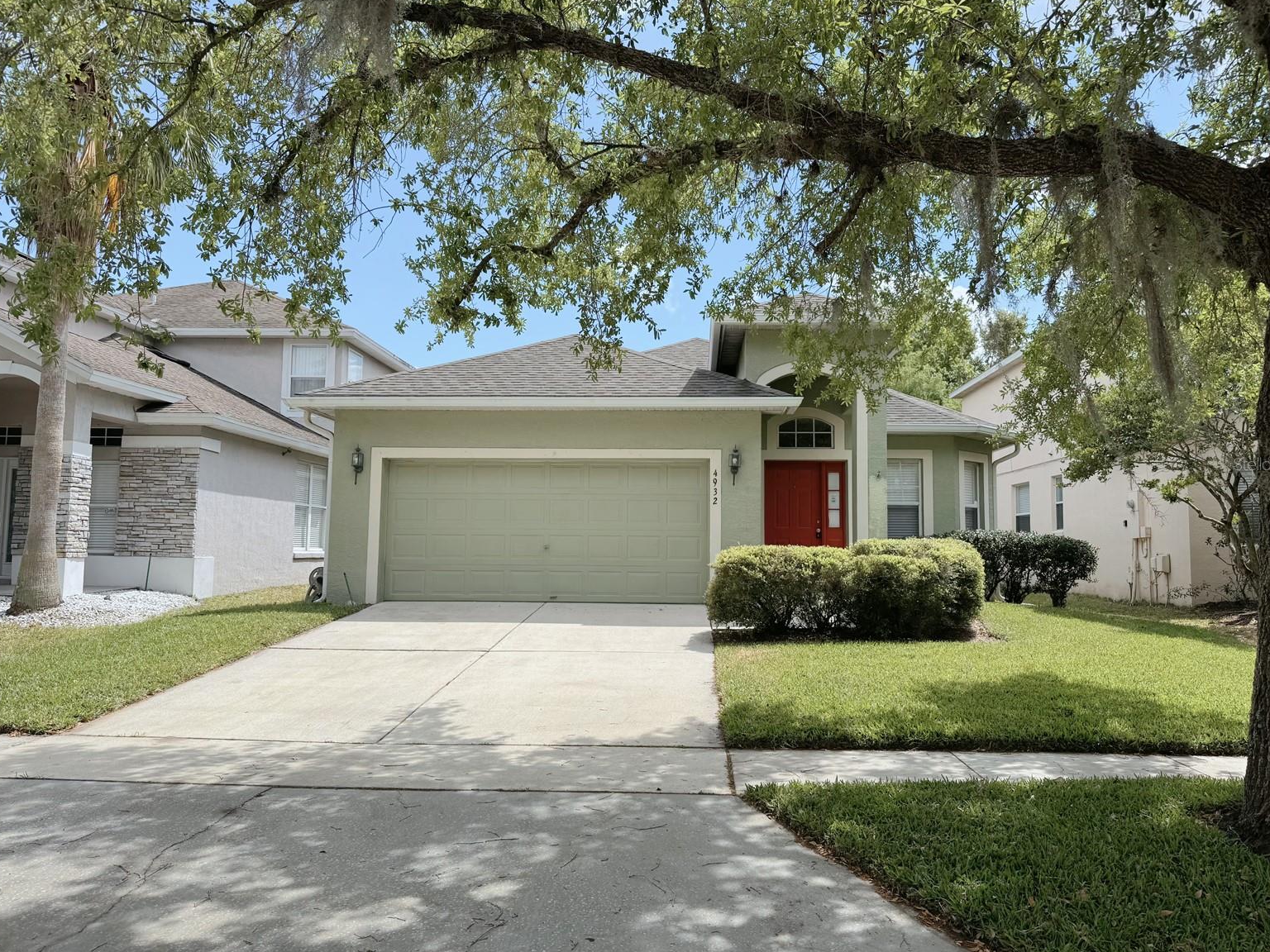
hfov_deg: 69.4
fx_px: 917
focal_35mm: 25
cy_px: 464
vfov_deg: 54.9
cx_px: 650
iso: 80
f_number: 1.78
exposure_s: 1/3802
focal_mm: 6.76
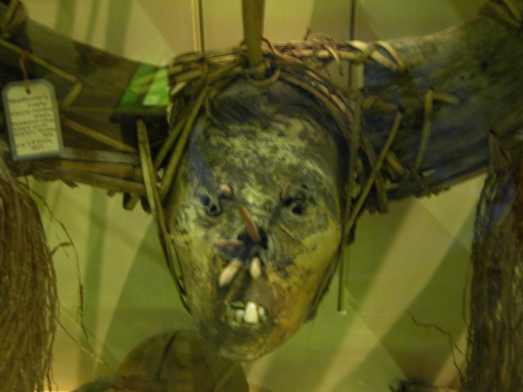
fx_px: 816
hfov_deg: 35.5
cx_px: 262
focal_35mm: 54
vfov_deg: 27.0
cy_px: 196
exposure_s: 1
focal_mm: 13.7
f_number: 3.1
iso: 400
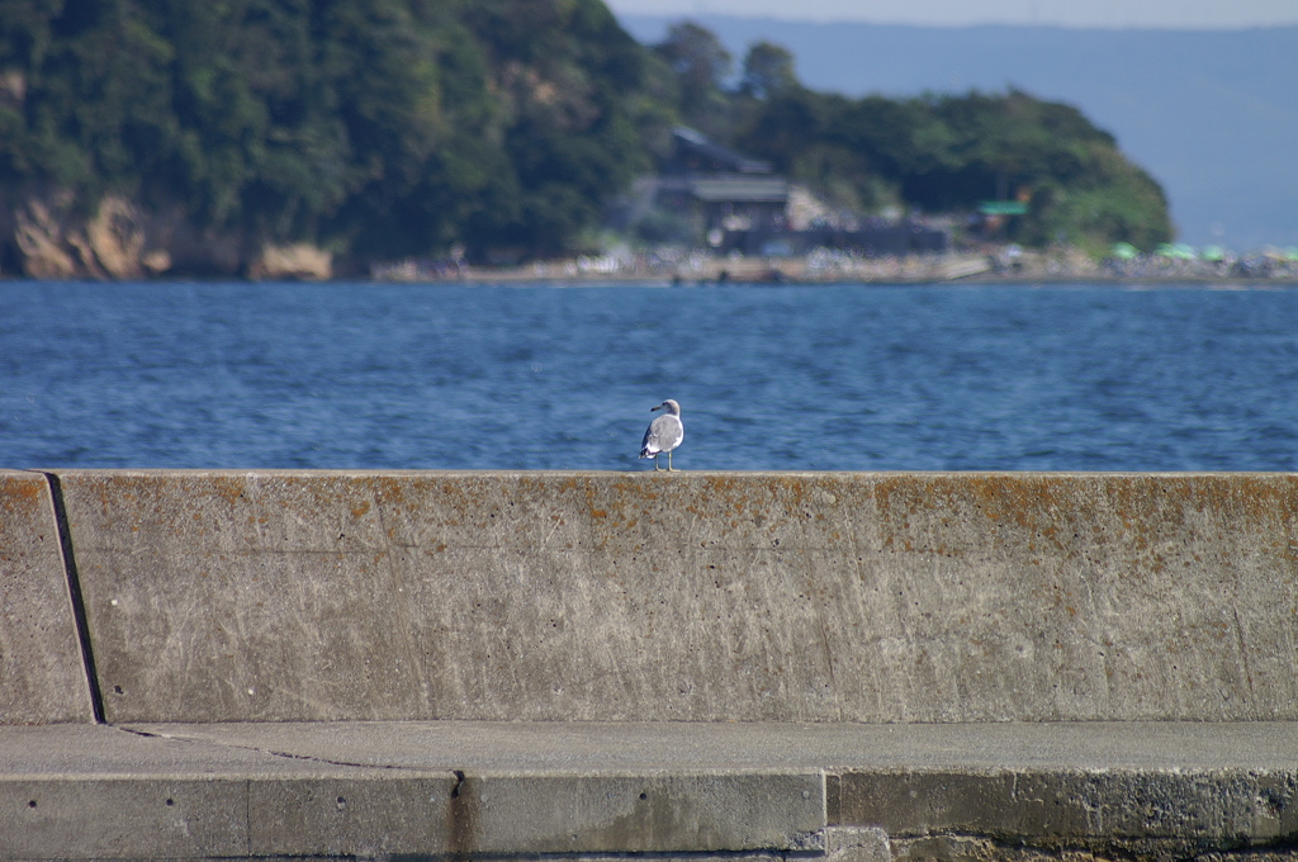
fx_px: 21606
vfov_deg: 2.3
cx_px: 649
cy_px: 431
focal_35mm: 600
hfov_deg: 3.4
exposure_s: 1/640
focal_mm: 400
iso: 100
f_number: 6.3
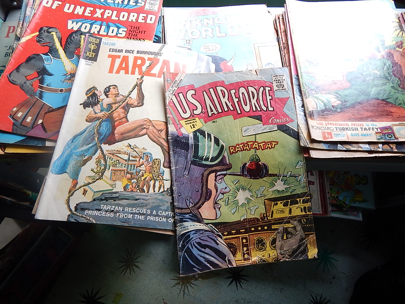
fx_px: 257
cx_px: 202
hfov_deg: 76.4
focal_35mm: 22
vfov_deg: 61.1
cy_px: 152
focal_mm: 4
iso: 125
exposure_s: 1/50
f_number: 3
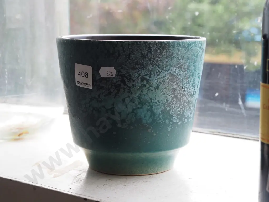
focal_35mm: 74
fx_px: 575
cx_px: 134
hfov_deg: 26.3
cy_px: 101
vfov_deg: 19.9
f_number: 5.6
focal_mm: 37
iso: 400
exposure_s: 1/160
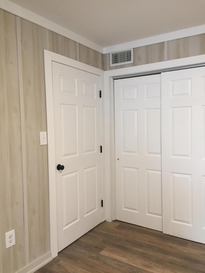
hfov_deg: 48.2
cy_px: 136
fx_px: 229
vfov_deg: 61.7
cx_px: 102
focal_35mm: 29
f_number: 2.2
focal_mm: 4.15
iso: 100
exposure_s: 1/30
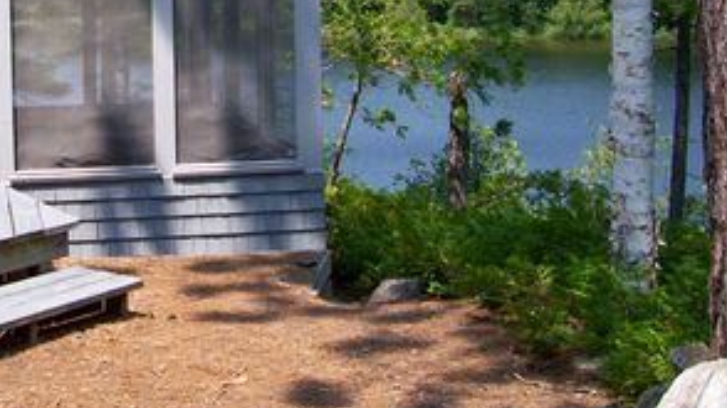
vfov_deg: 18.6
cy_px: -1
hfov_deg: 32.4
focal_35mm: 63
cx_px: 136
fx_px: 1214
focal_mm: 5.6
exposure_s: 1/615
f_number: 2.7
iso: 80
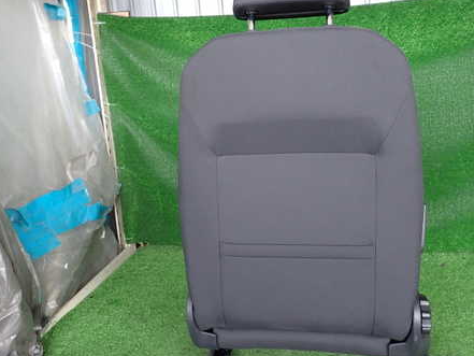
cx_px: 246
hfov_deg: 53.9
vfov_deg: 41.6
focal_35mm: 34
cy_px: 144
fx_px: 466
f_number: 2
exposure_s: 1/80
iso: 200
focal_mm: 4.5
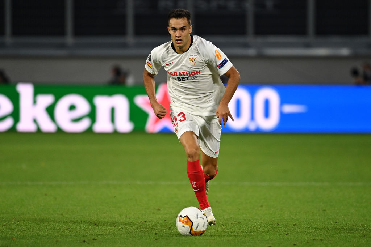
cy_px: 124
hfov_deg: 5.4
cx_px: 186
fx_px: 3916
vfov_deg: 3.6
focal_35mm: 380
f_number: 4
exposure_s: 1/1250
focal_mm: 380
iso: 2200
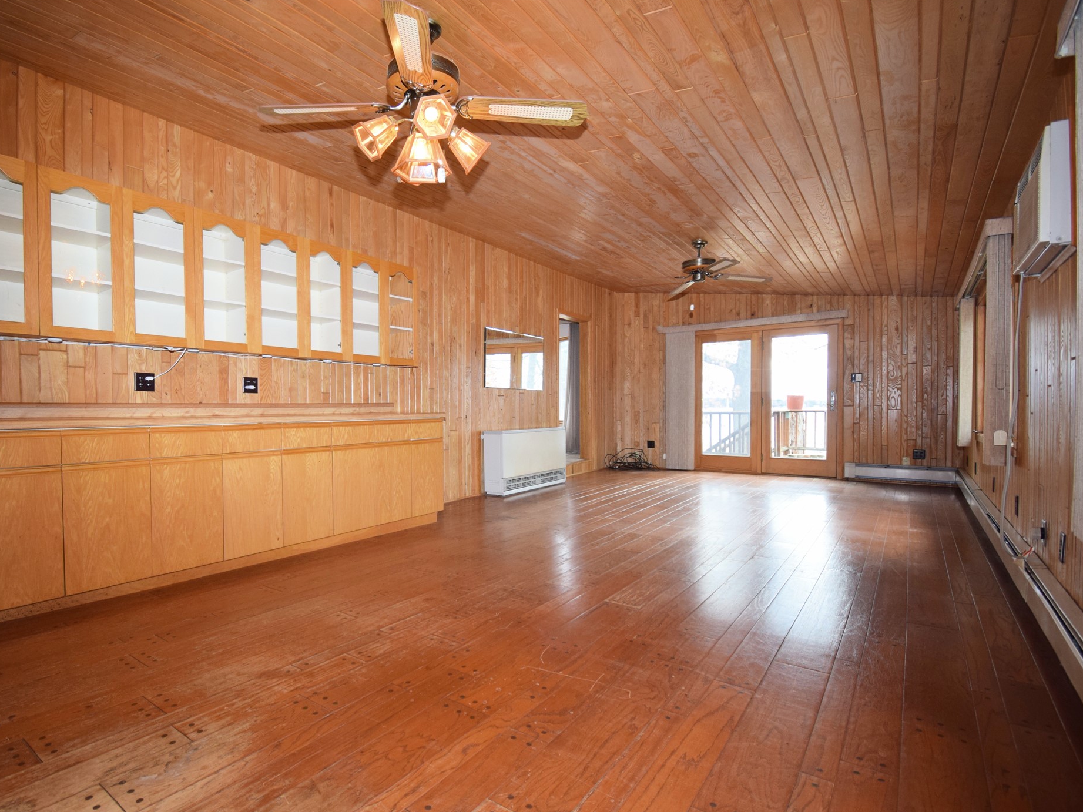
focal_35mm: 17
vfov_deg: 74.7
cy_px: 418
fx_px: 532
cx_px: 463
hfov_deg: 90.4
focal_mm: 10
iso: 450
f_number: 4.5
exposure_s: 1/60
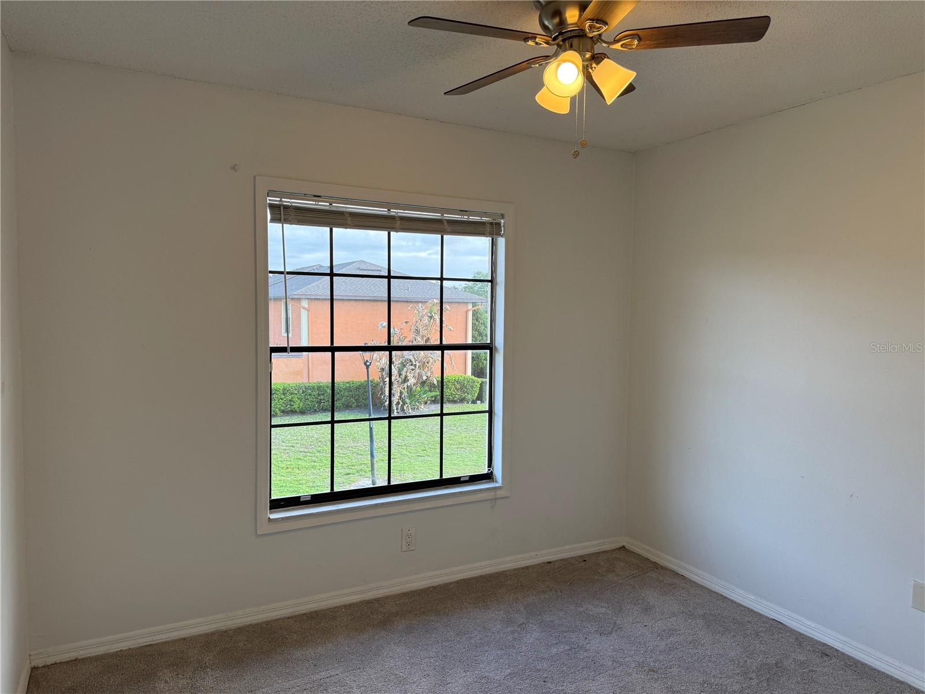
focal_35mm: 24
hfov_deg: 71.6
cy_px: 347
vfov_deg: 56.8
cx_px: 462
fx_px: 641
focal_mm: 6.76
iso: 100
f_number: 1.78
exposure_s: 1/314
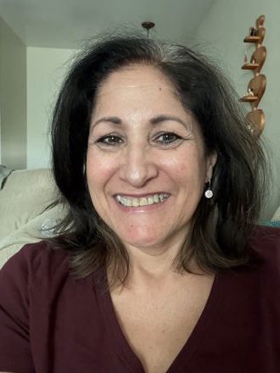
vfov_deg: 60.0
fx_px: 324
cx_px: 140
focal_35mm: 30
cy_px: 186
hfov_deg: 46.8
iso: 400
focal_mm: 2.69
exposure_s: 1/30
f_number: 1.9
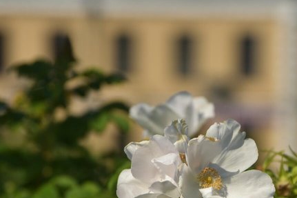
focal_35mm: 195
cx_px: 209
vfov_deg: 7.0
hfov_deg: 10.5
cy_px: 180
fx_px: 1608
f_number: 4
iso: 100
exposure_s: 1/800
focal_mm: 70
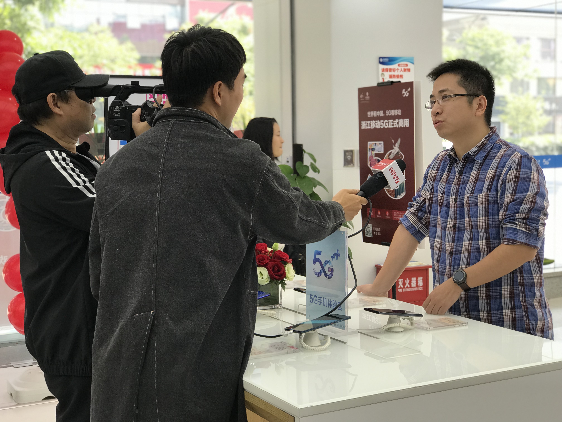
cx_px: 281
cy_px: 211
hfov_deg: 33.8
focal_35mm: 57
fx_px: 925
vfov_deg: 25.7
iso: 25
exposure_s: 1/50
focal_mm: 6.6
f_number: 2.8
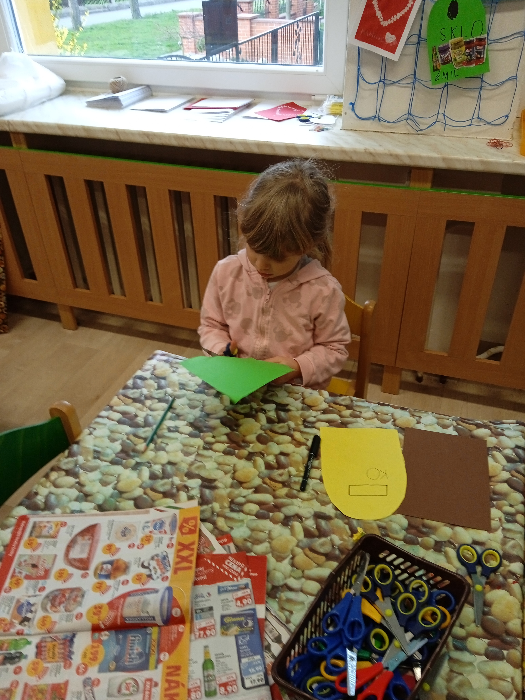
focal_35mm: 28
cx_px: 262
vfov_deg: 63.4
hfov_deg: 49.7
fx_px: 566
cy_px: 350
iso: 159
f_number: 2.2
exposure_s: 1/33.3
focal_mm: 3.43
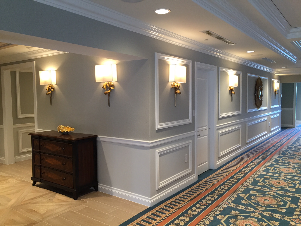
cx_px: 150
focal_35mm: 29
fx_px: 252
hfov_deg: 61.7
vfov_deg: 48.2
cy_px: 113
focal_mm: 4.15
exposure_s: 1/30
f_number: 2.2
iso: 50
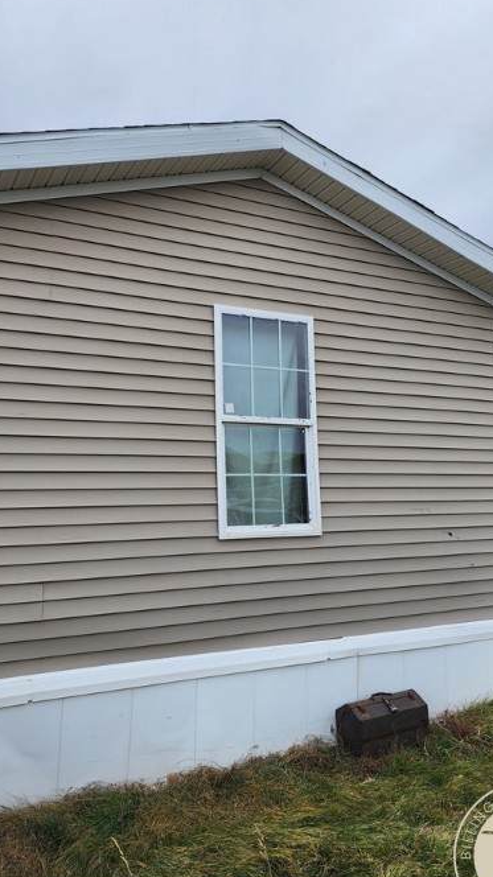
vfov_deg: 66.1
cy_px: 424
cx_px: 225
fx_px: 675
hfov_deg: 40.1
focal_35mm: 29
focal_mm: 6.4
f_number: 1.8
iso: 12
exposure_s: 1/239
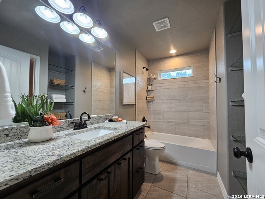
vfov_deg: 89.9
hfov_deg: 106.2
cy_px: 100
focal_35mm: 13
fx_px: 100
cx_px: 132
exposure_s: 1/60
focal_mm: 2.2
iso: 160
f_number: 2.2
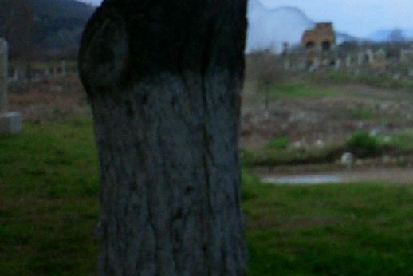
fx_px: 1090
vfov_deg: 14.3
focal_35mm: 95
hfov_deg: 20.6
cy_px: 36
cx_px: 434
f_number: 3.5
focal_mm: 5.6
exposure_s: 1/640
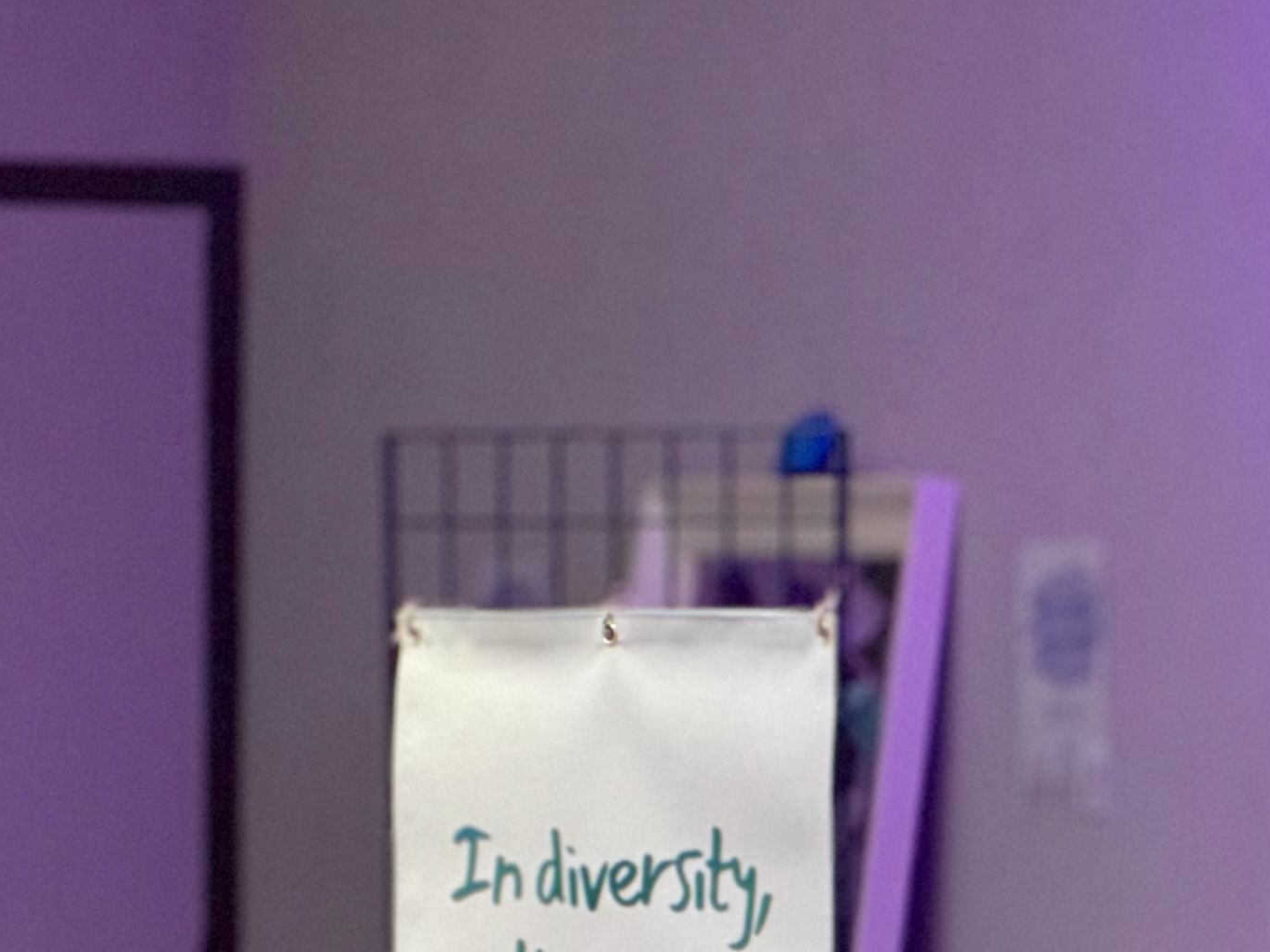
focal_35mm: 355
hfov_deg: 5.6
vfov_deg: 4.2
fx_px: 13023
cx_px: 1206
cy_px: 1079
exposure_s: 1/33
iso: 640
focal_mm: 15.66
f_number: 2.8
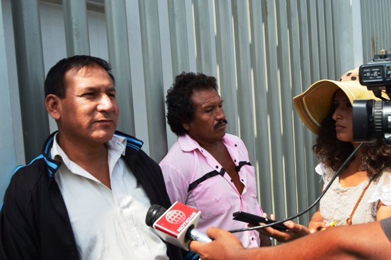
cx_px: 196
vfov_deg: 36.8
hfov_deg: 53.2
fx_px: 391
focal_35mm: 36
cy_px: 130
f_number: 11
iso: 400
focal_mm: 24
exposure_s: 1/400
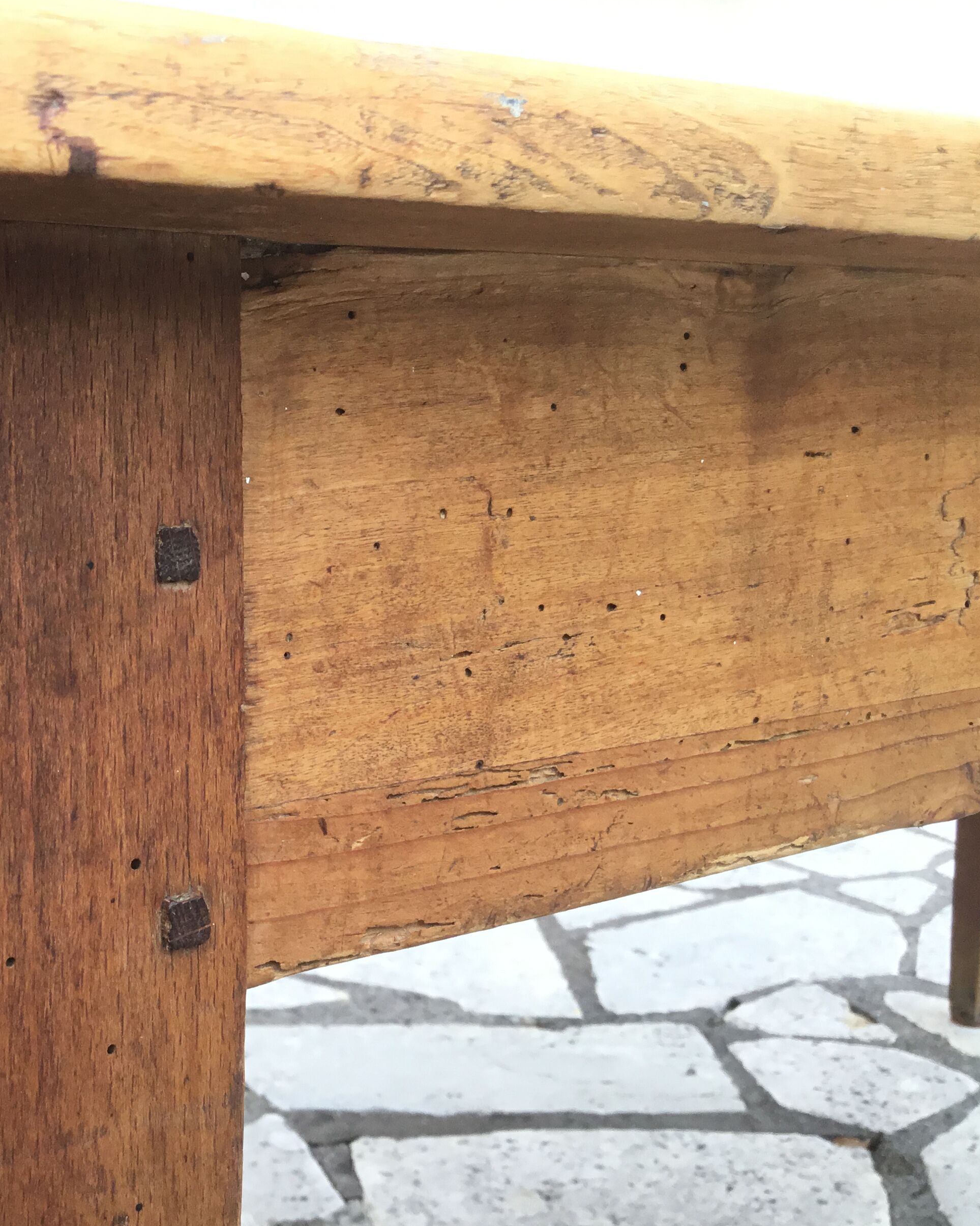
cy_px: 615
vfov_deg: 44.8
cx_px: 171
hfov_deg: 35.1
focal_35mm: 41
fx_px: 1487
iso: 40
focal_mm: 3.3
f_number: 2.4
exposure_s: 1/100
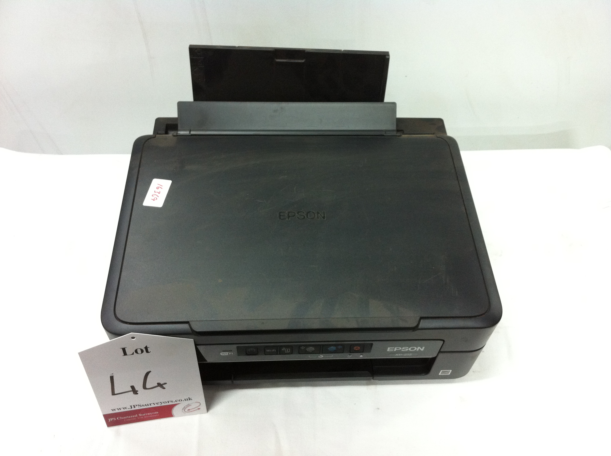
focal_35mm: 35
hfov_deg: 52.7
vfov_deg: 40.6
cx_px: 306
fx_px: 617
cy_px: 228
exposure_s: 1/15
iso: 160
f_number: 2.8
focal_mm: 3.85
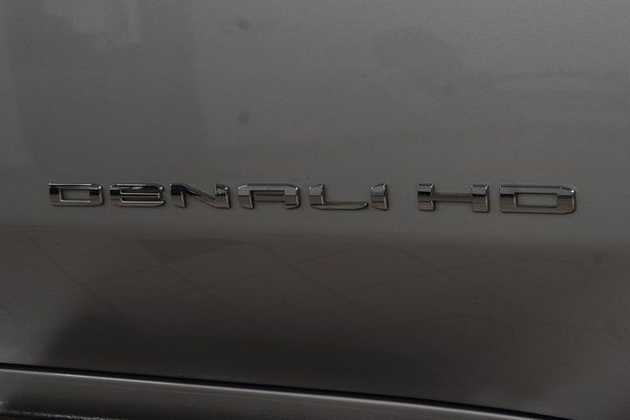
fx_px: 1365
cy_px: 210
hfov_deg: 26.0
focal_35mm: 78
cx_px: 315
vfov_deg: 17.5
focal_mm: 52
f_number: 8
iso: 1600
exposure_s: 1/60
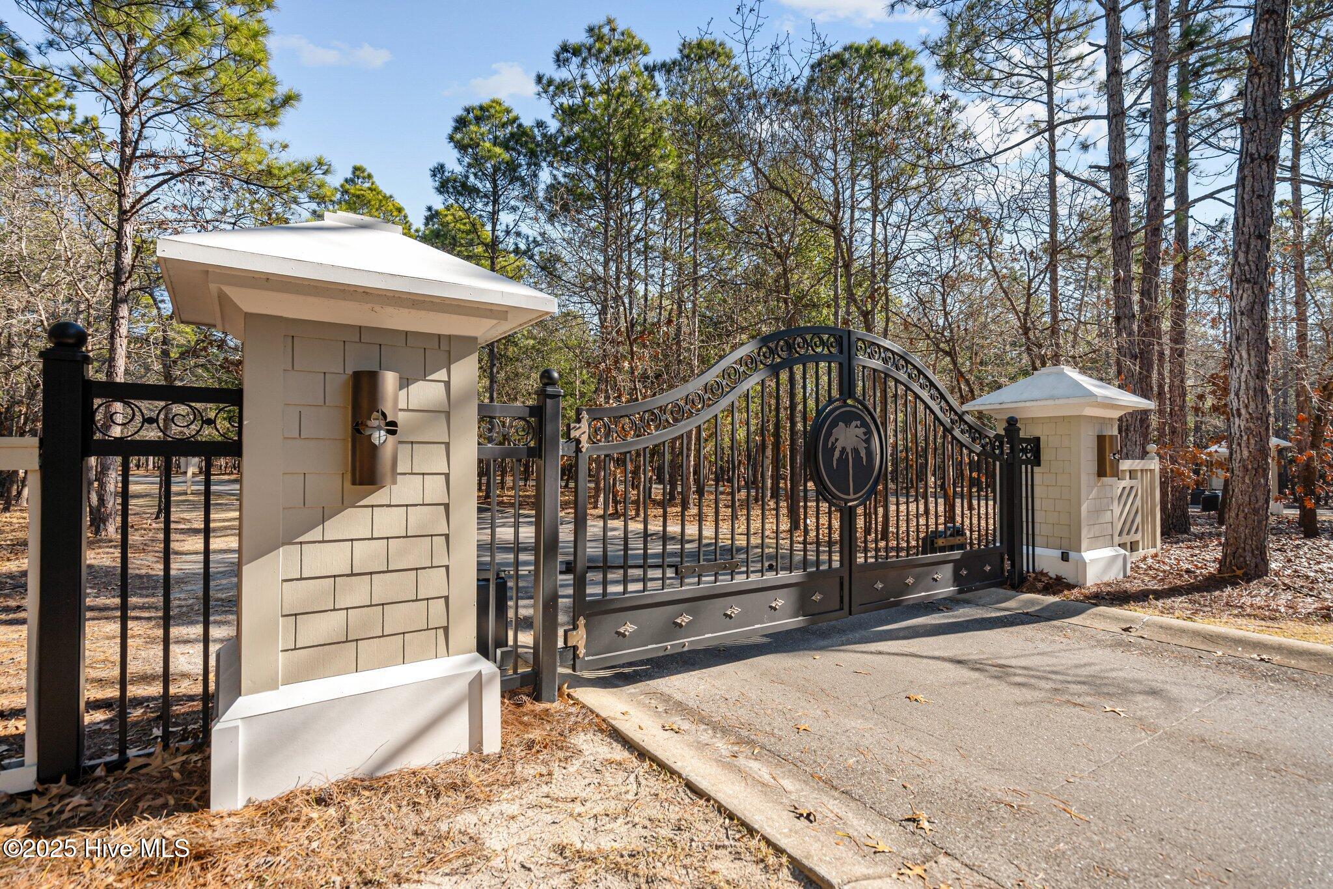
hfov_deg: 96.7
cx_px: 666
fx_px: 592
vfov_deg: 73.7
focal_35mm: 16
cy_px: 444
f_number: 4
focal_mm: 16
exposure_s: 1/800
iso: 250
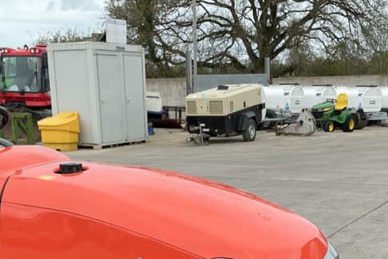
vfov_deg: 20.9
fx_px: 657
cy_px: 302
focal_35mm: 61
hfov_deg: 32.9
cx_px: 198
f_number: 1.8
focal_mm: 3
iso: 25
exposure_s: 1/683
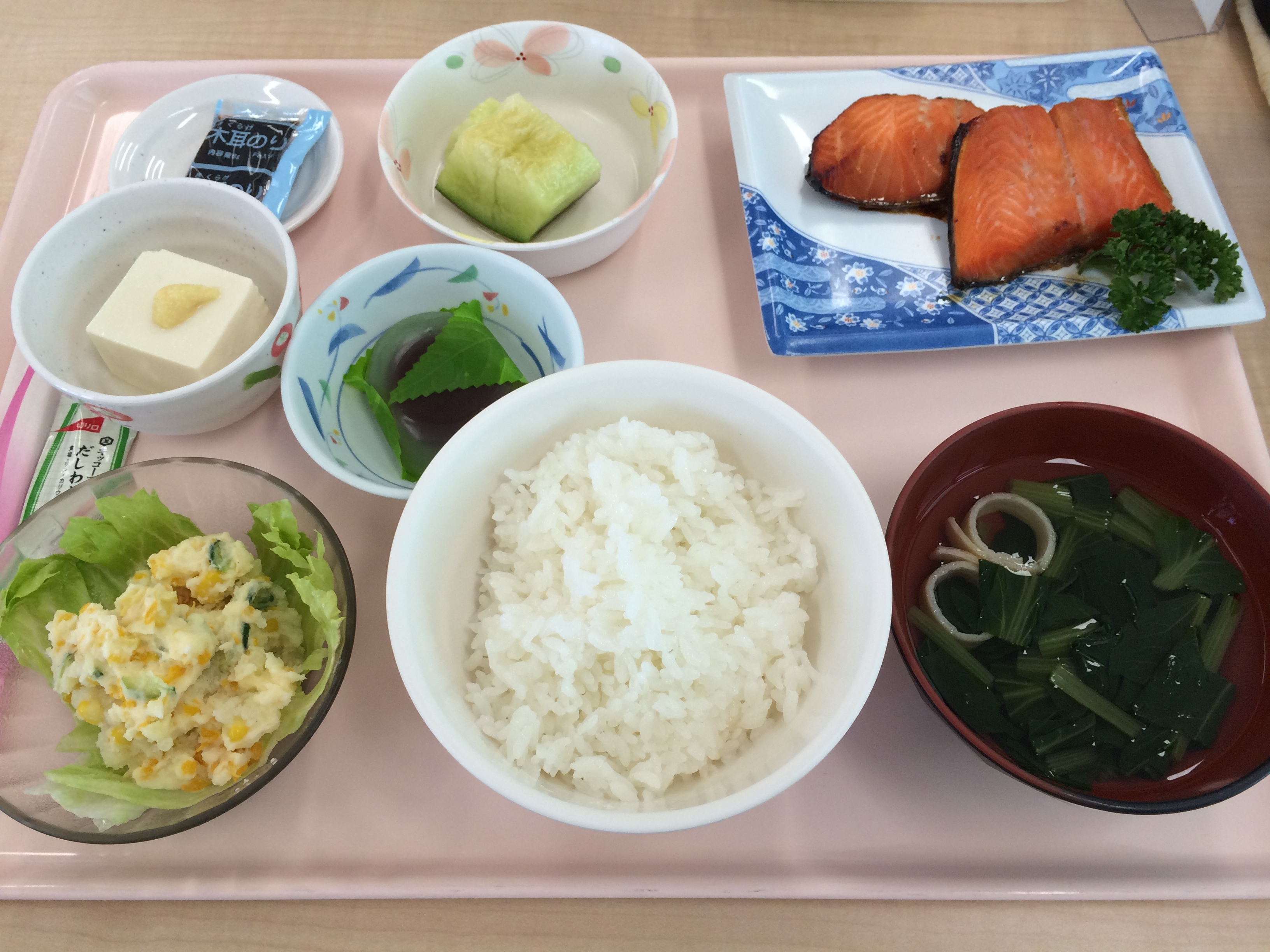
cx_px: 635
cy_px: 476
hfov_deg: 60.0
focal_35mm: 30
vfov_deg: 46.8
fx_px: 1101
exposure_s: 1/120
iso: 64
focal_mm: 4.12
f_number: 2.2
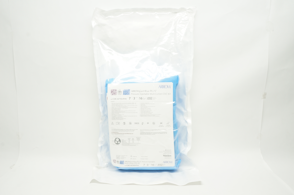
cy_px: 98
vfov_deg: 43.5
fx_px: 245
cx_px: 147
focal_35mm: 30
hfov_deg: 62.0
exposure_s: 1/15
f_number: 11
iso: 400
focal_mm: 20
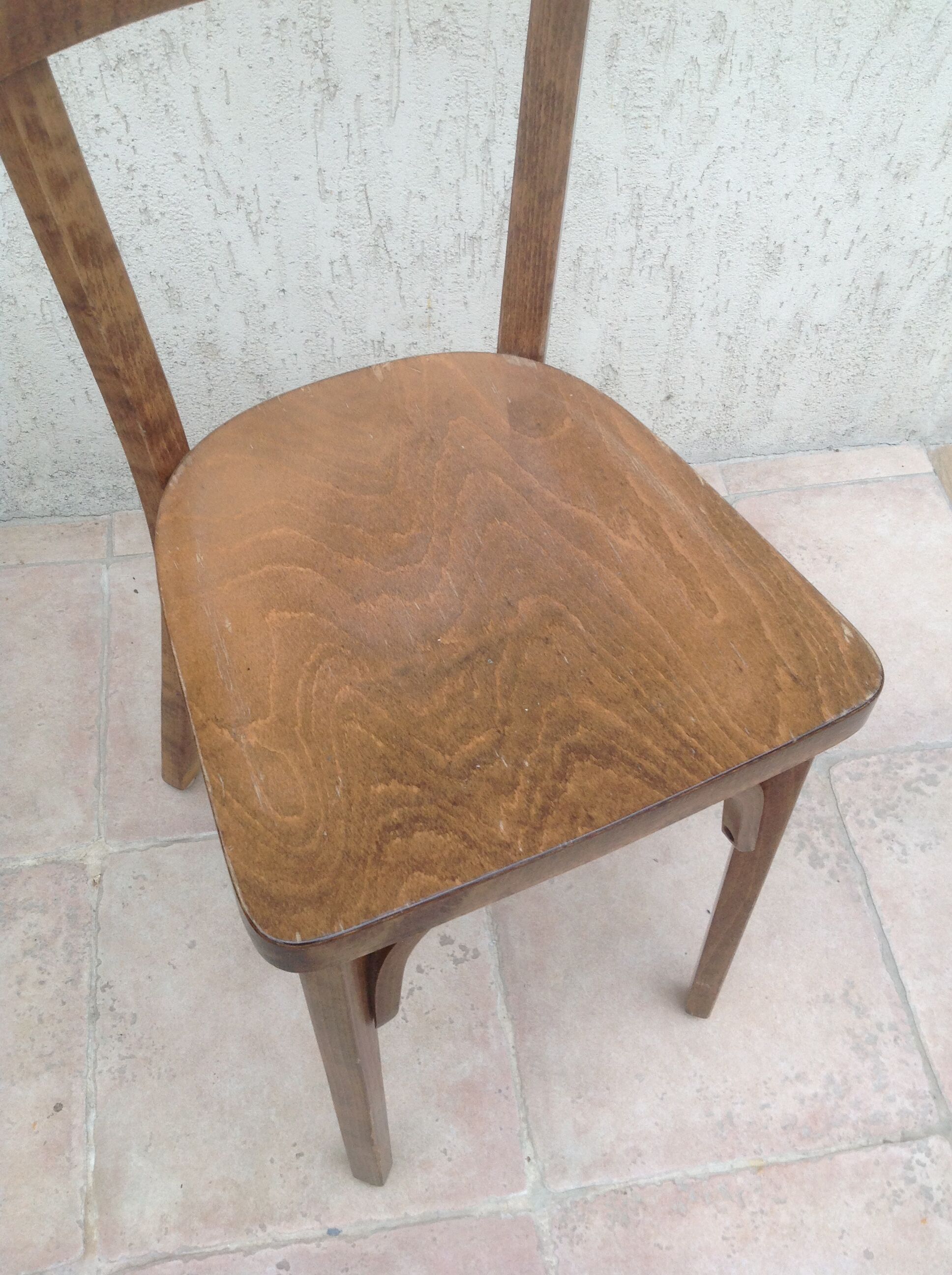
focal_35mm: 35
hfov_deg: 40.6
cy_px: 638
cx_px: 476
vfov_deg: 52.7
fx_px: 1287
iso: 64
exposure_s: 1/60
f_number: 2.4
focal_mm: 4.28
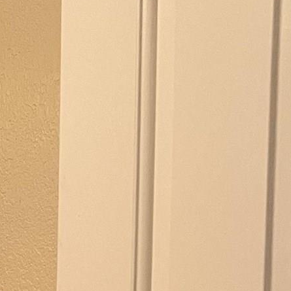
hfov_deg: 13.9
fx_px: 1132
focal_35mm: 119
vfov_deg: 13.4
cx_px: -118
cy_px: 493
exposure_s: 1/60
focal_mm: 5.7
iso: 125
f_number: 1.5
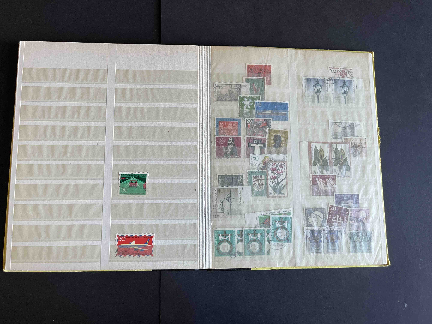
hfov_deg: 67.3
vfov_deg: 53.1
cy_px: 162
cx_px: 216
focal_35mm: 26
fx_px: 324
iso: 125
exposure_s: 1/77
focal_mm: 5.1
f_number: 1.6
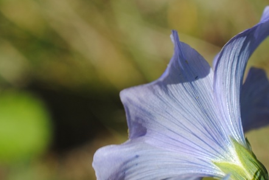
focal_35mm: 142
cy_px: 95
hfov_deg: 14.4
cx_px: 118
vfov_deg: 9.7
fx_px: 1062
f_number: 8
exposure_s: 1/250
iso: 100
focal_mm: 40
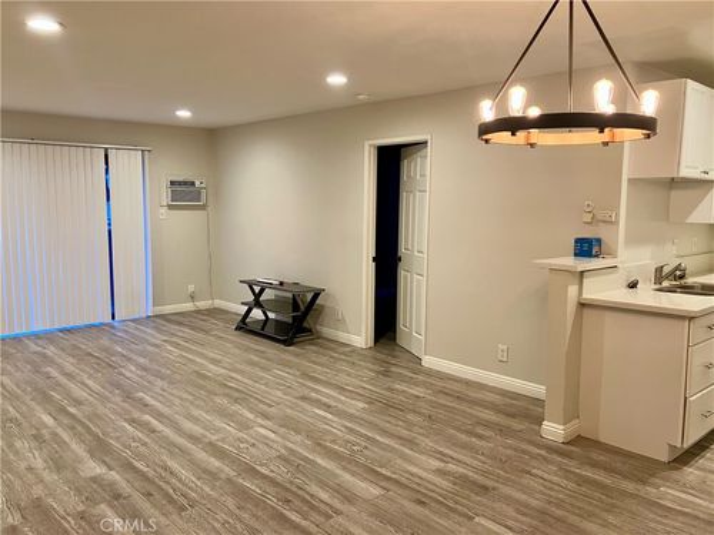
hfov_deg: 63.4
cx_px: 357
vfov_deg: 49.7
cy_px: 268
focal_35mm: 28
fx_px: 578
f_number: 1.8
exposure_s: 1/60
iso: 160
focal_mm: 3.99
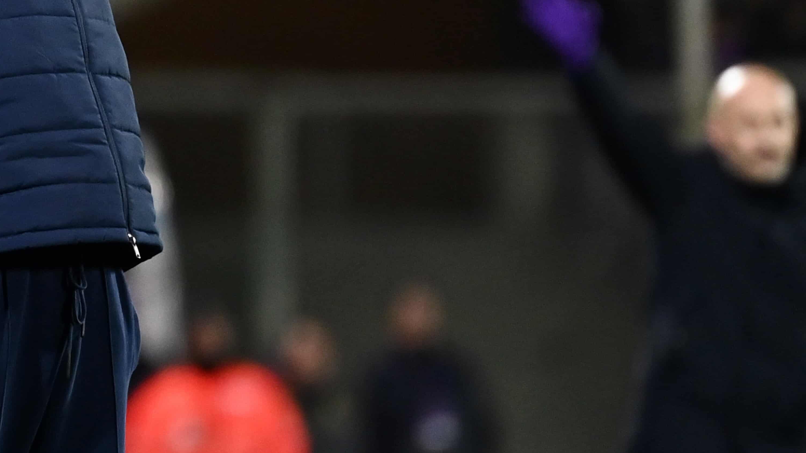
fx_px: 16691
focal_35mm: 781
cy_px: -1
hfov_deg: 2.8
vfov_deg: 1.6
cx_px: 141
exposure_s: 1/1000
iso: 2500
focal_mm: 400
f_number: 4
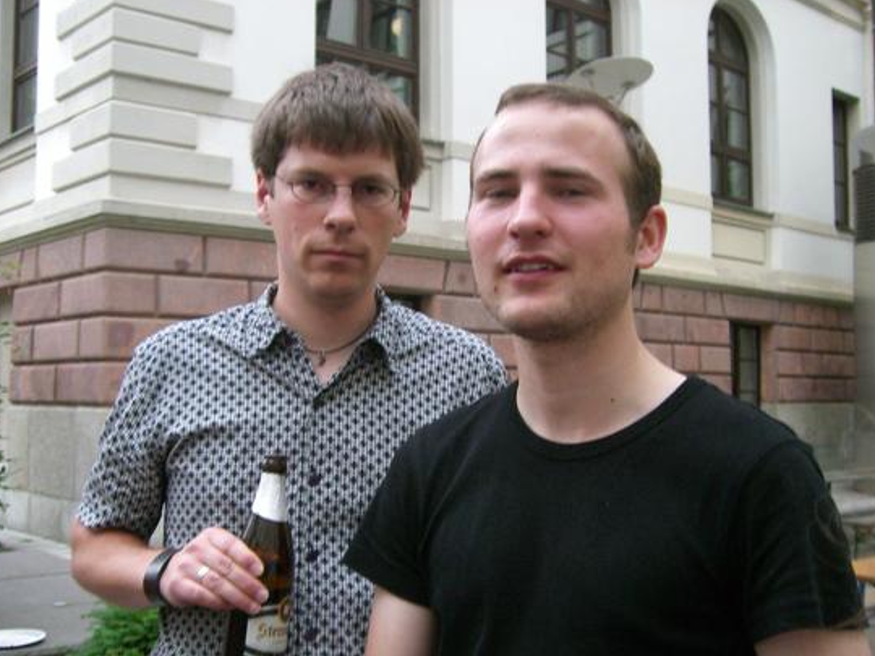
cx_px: 442
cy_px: 373
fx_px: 1137
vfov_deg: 32.1
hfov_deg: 42.1
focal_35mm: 45
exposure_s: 1/100
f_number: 2.7
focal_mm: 6.2
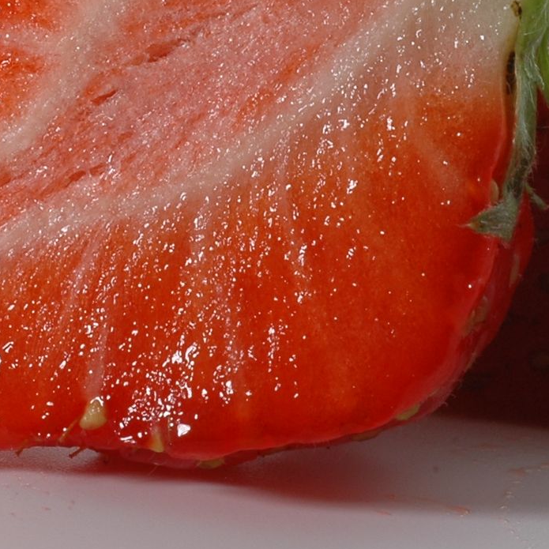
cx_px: 277
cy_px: 59
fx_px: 4934
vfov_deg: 6.4
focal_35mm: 275
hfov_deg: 6.4
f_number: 36
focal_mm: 60
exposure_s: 1/200
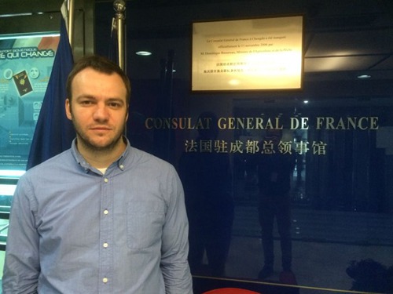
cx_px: 196
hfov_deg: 61.7
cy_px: 147
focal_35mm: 29
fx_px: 329
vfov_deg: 48.2
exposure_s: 1/17
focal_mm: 4.15
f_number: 2.2
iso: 320
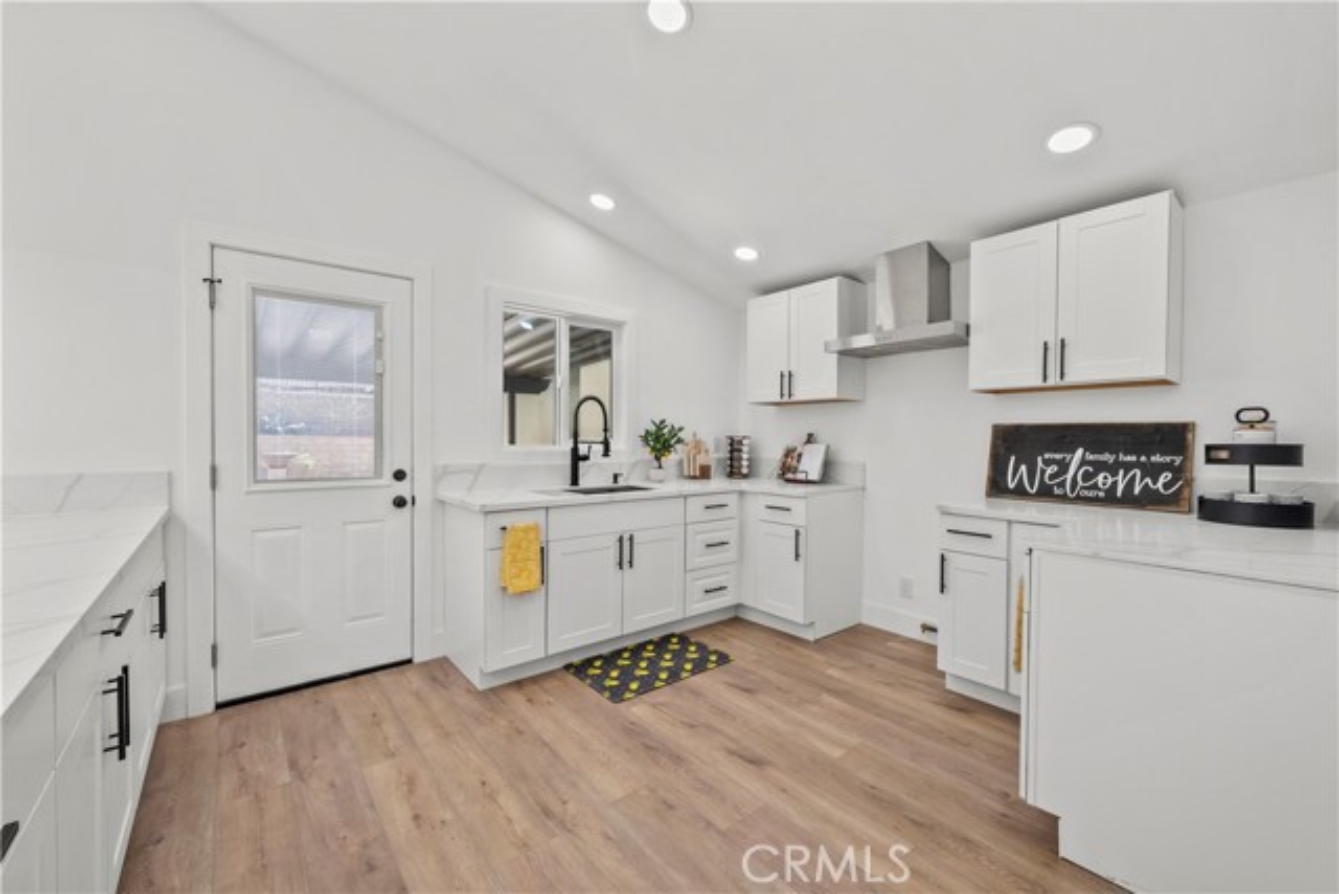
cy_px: 447
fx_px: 521
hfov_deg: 104.2
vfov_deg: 81.2
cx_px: 670
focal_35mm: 14
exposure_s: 1/8
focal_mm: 14
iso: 500
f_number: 9
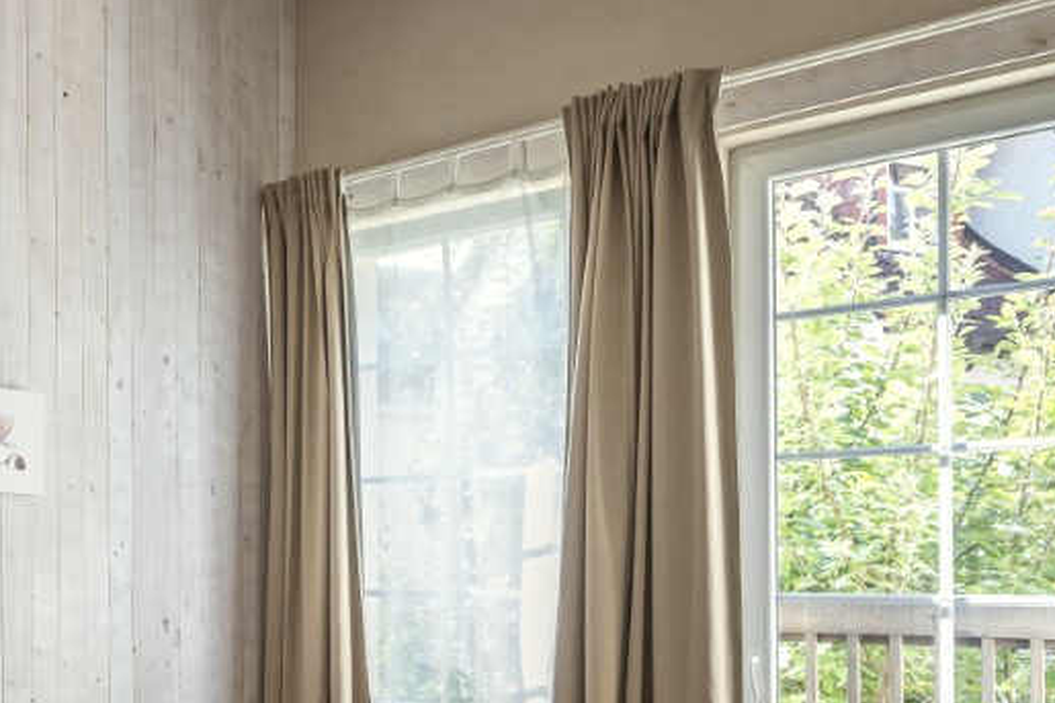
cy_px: 533
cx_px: 34
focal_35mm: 44
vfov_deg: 30.0
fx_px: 1289
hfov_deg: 39.9
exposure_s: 1/13
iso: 100
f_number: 6.3
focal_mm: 14
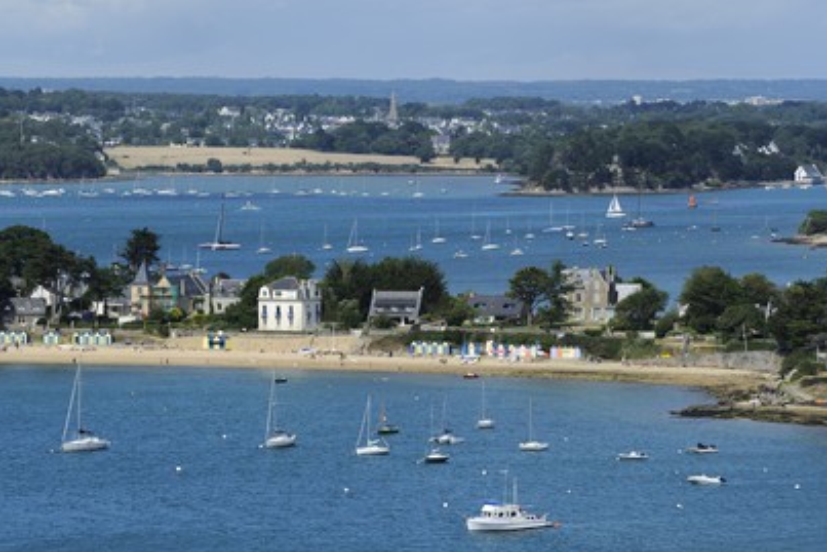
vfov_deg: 7.8
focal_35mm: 177
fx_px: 4067
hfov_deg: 11.6
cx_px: 427
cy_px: 283
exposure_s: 1/1250
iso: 400
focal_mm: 170
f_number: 9
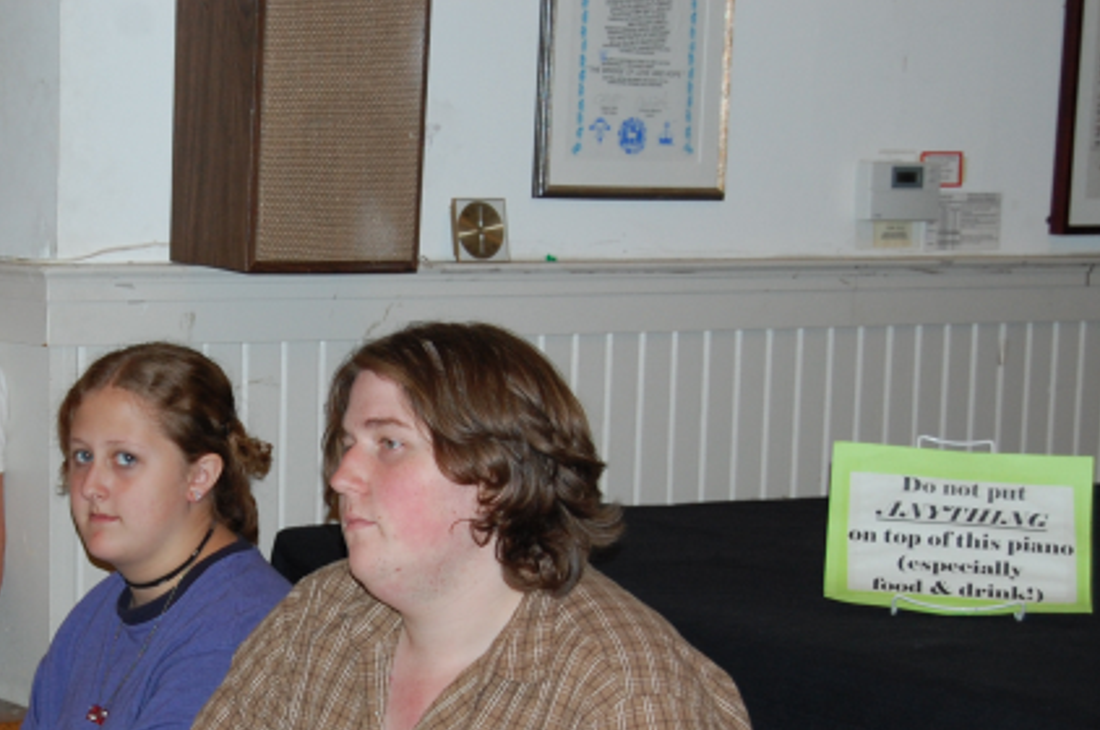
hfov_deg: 20.1
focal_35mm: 100
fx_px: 3051
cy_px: 623
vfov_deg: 13.5
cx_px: 169
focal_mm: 38
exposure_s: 1/60
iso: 400
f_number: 5
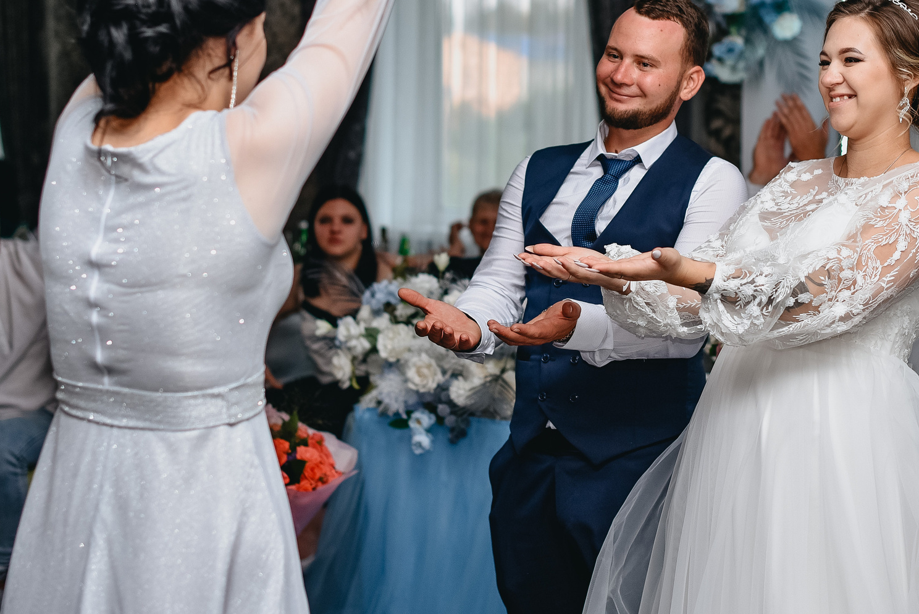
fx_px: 2197
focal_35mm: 86
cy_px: 186
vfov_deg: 15.9
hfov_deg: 23.6
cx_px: 561
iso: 320
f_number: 2.5
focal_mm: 50
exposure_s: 1/200
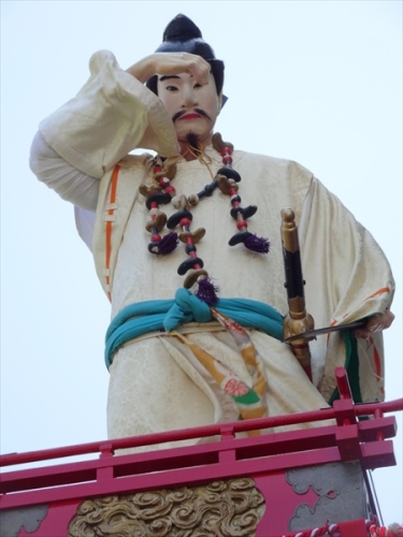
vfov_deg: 11.4
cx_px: 202
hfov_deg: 8.6
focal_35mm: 173
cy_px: 268
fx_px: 2685
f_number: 5.6
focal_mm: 29.57
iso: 100
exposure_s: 1/200
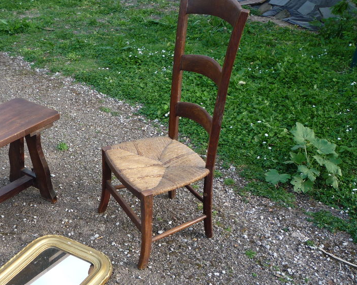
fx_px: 444
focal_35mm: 42
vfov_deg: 35.5
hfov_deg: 43.1
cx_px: 115
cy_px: 179
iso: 100
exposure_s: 1/100
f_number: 3.5
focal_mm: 5.2
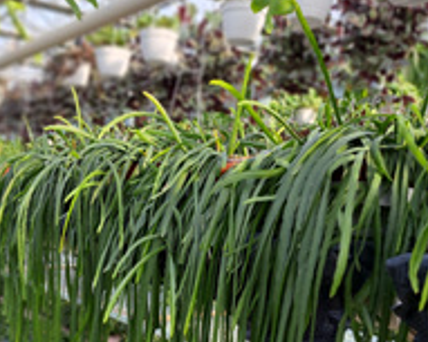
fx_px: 545
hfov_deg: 42.6
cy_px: 311
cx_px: 162
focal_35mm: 43
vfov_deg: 33.0
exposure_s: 1/152
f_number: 1.8
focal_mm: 5.23
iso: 50
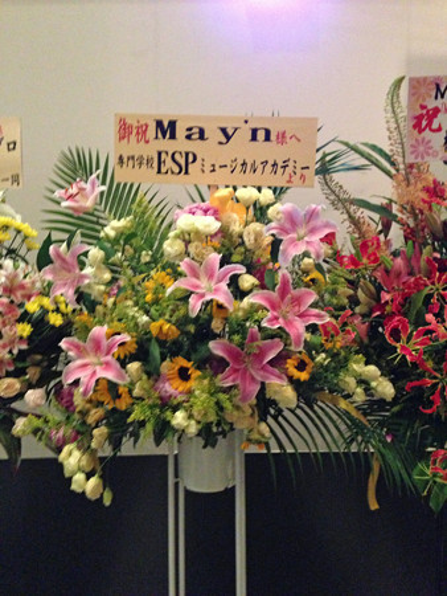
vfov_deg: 55.3
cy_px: 298
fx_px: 568
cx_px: 224
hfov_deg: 43.0
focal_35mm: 33
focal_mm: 4.13
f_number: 2.4
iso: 800
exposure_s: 1/15
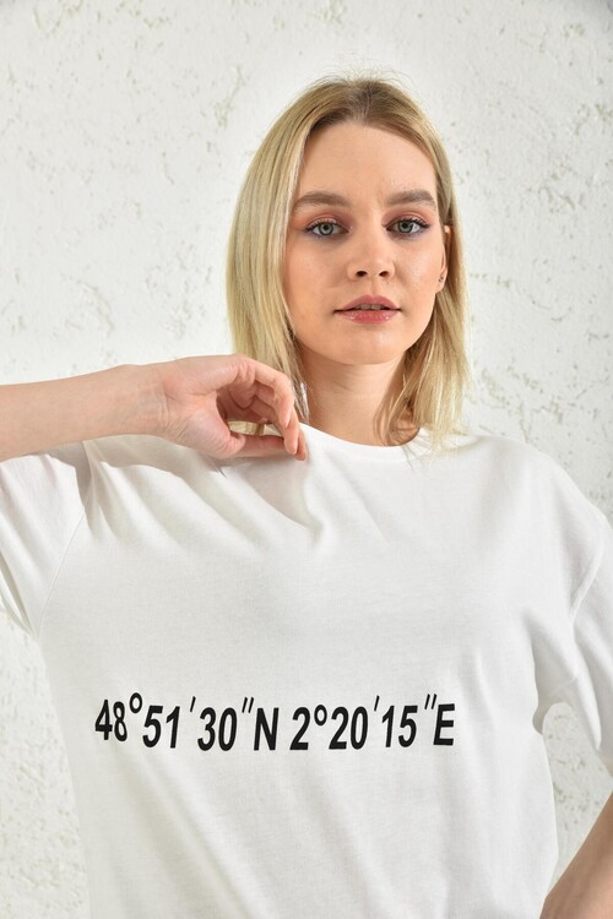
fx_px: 1277
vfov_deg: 39.6
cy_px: 460
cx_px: 306
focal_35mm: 50
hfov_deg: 27.0
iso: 100
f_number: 7.1
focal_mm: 50
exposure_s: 1/160
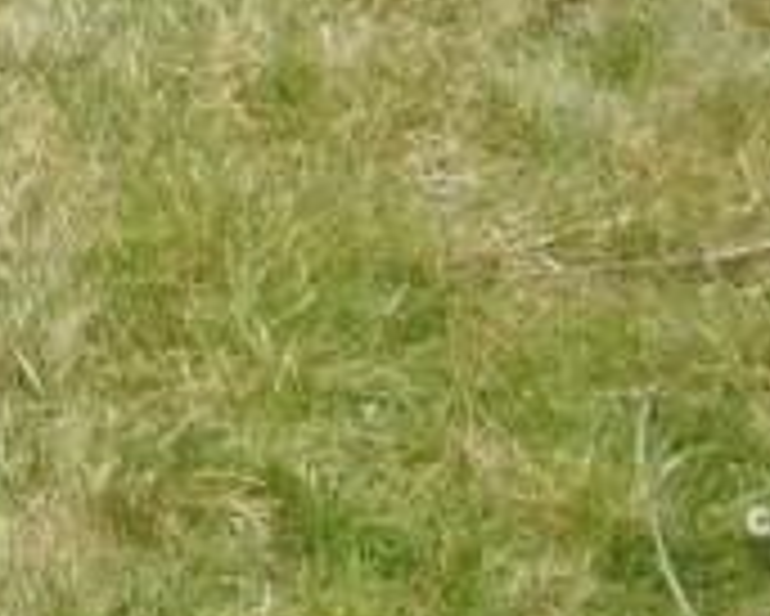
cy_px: -328
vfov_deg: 11.0
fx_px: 3078
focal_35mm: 135
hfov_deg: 13.6
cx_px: -311
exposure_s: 1/500
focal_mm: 6.51
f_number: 3.1
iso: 100
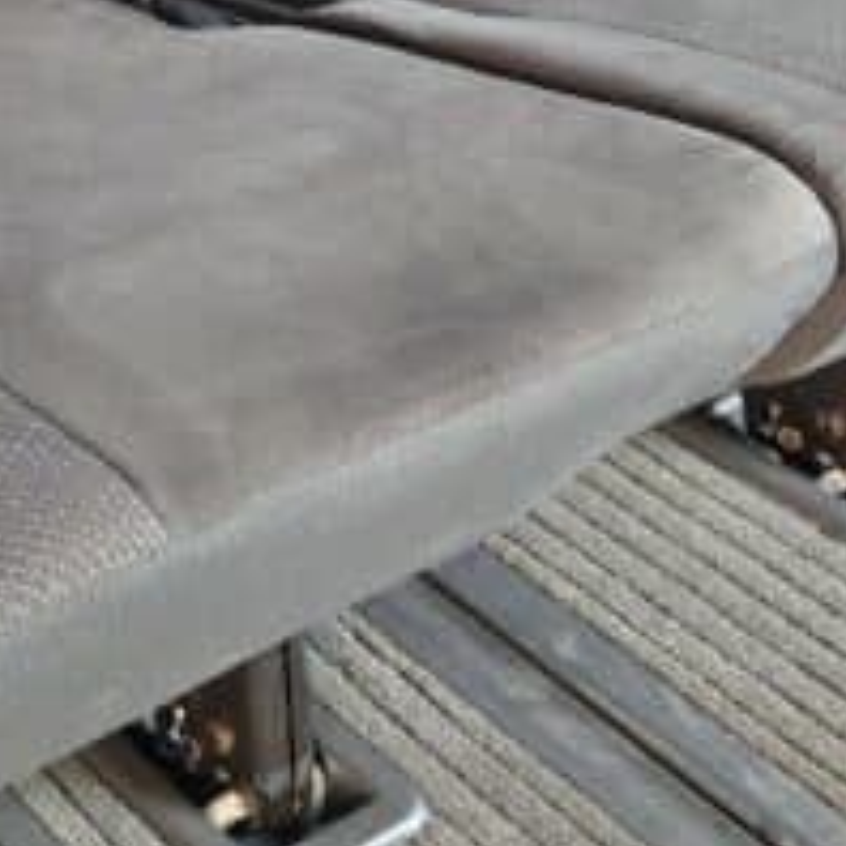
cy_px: -235
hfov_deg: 19.5
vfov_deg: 19.6
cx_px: -244
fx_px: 2267
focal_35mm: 82
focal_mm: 5.4
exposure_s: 1/100
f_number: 1.8
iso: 640
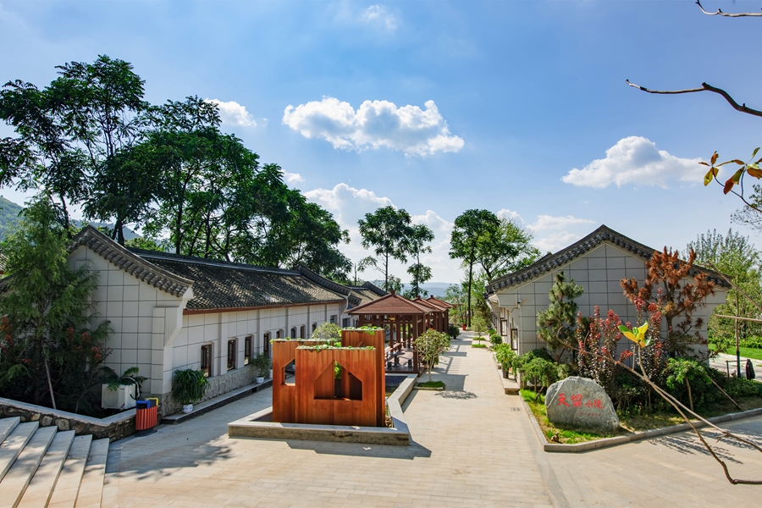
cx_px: 381
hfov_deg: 86.9
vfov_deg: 64.6
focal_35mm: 19
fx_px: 402
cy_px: 254
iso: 64
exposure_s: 1/160
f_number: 10
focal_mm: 19
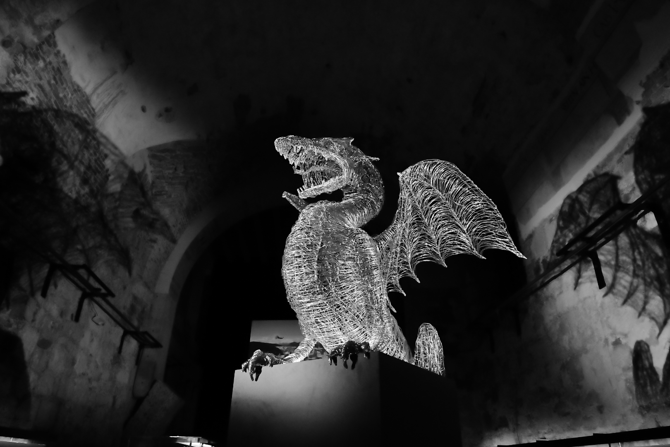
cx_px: 335
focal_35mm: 24
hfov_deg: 73.7
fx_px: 447
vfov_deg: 53.1
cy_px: 224
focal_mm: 16
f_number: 5
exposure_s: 1/200
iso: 9000
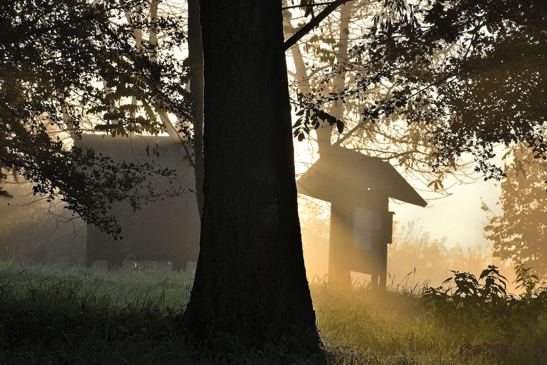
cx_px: 274
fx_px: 2097
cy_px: 182
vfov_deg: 9.9
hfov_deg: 14.9
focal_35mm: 138
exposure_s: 1/200
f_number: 13
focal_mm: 92
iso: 250
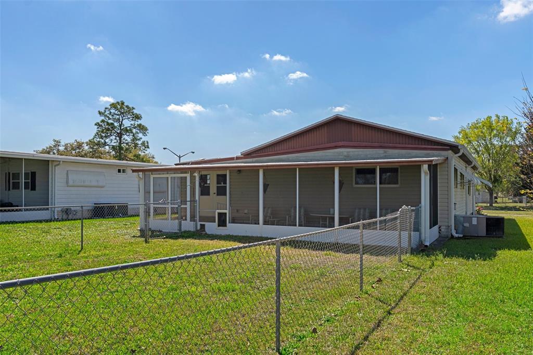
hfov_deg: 61.9
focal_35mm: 30
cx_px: 266
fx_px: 444
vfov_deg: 43.6
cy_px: 178
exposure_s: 1/250
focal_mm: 20
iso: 320
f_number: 8
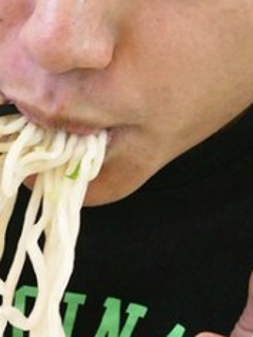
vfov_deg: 18.2
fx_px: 1052
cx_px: 52
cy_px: 133
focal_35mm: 108
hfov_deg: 13.6
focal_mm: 15
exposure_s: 1/30
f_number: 5.4
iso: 2000
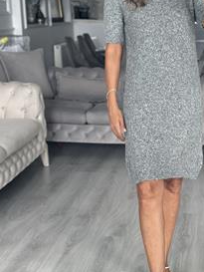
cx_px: 157
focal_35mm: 89
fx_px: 699
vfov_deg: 22.0
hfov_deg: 16.5
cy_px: 113
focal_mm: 6.86
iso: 125
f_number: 1.78
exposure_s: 1/84
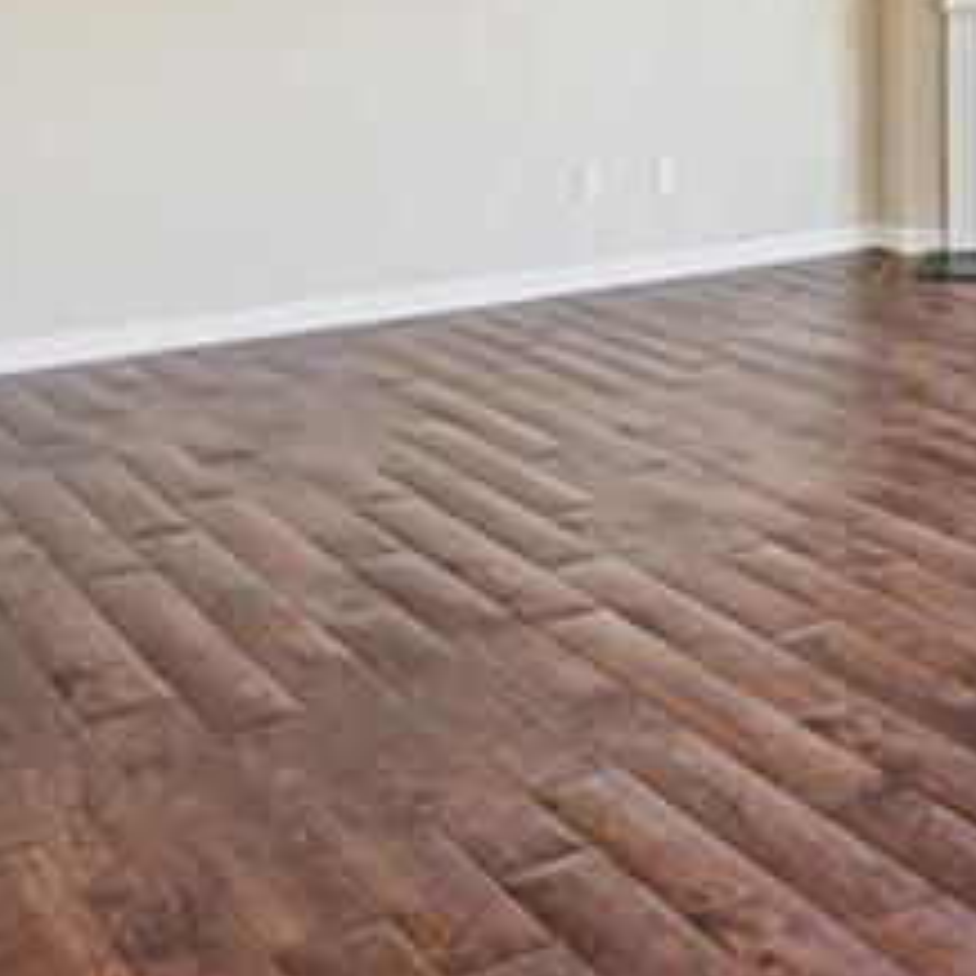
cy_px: -74
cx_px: 1025
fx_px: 1863
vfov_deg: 27.1
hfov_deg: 27.3
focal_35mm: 58
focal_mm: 14.6
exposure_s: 1/10
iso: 250
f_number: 8
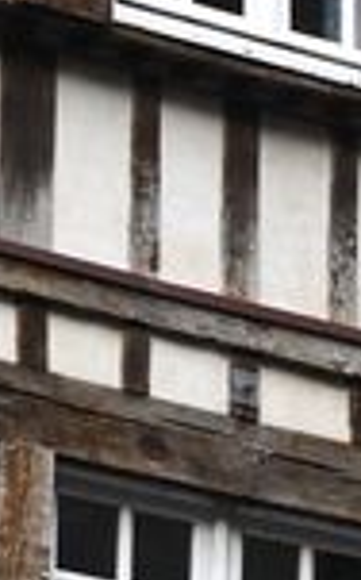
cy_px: 488
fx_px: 5604
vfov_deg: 5.9
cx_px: 323
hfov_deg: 3.7
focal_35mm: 355
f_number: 6.3
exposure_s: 1/640
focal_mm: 50
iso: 640
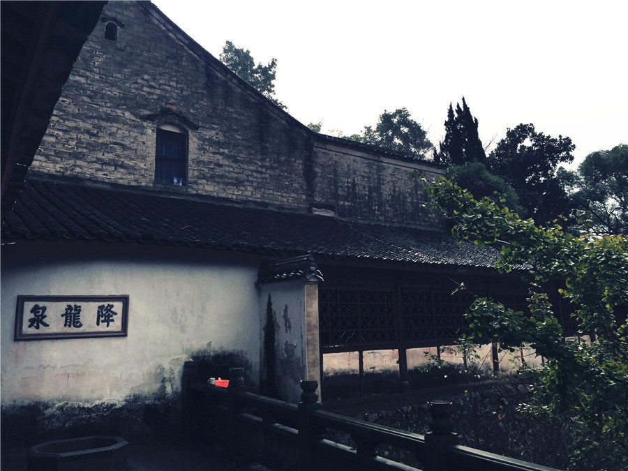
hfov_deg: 61.7
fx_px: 526
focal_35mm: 29
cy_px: 236
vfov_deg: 48.2
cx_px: 314
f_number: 2.2
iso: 32
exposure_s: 1/275
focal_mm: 4.15
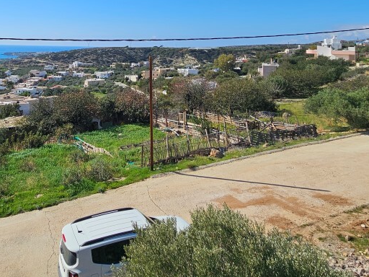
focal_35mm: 26
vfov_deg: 47.8
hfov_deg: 63.1
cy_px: 30
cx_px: 89
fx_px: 277
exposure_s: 1/4469
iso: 50
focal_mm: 2.2
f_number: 2.2
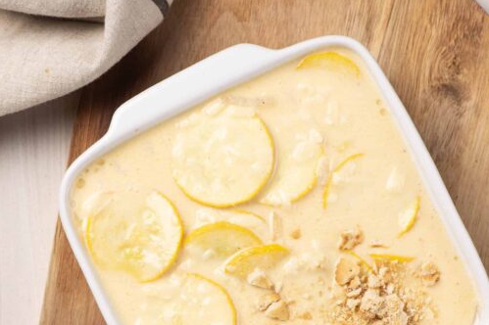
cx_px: 244
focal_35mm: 158
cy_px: 255
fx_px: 2145
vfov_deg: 8.7
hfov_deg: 13.0
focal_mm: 105
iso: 100
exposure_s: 1/160
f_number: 9
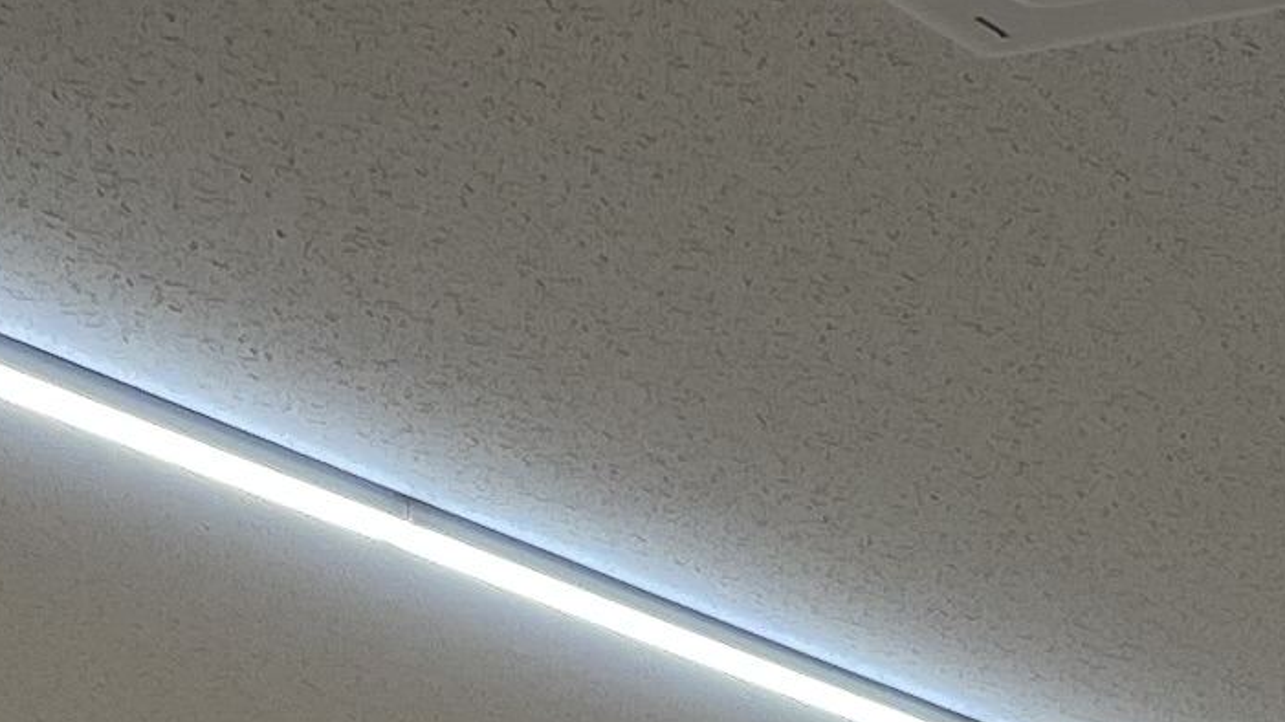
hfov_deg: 13.1
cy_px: 1986
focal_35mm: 163
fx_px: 5553
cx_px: 1001
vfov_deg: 6.9
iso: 50
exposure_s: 1/122
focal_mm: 4.2
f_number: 1.6
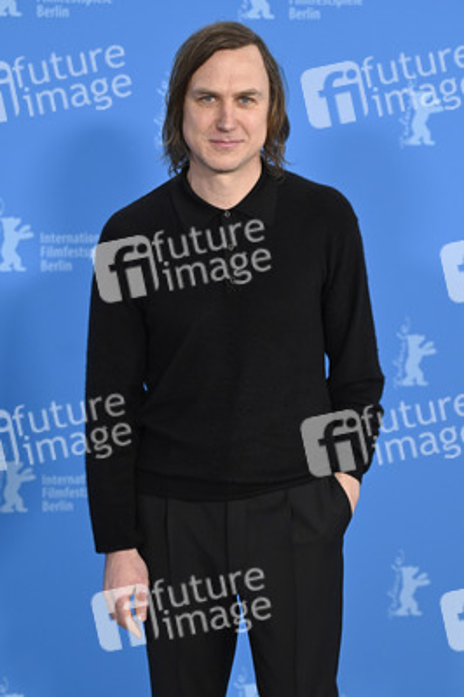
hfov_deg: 15.2
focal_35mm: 90
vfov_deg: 22.6
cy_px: 348
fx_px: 1743
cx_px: 232
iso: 1600
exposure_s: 1/640
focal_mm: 90
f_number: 3.2
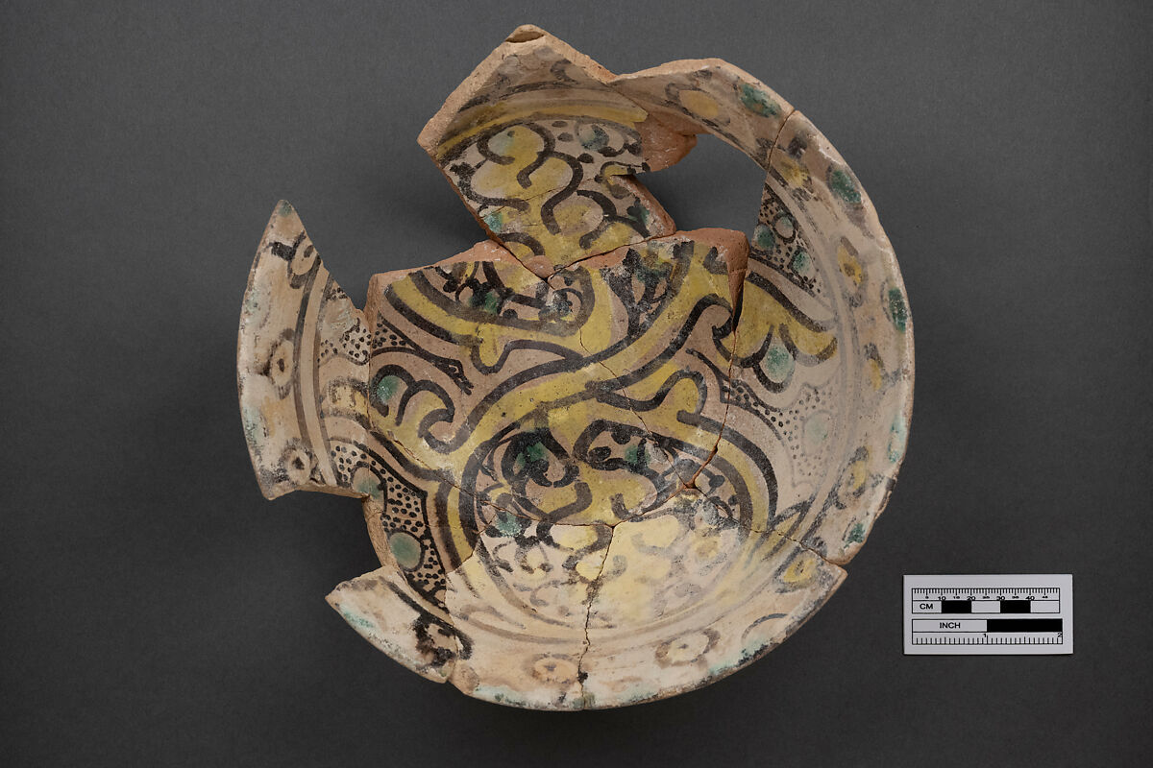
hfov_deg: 39.6
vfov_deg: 27.0
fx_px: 1601
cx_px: 576
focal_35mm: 50
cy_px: 384
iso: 640
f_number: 13
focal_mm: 50
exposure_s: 1/80
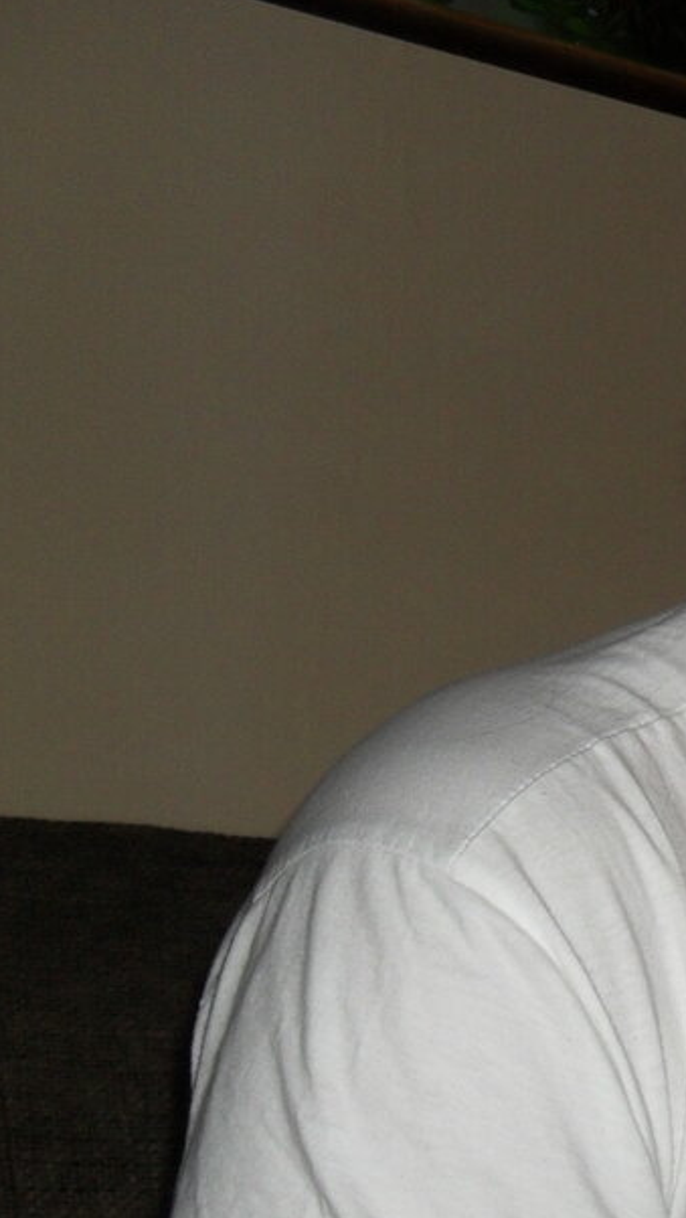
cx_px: 1194
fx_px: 2456
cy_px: 662
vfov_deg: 27.9
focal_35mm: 76
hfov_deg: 14.2
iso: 200
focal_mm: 6.3
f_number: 3.2
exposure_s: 1/45
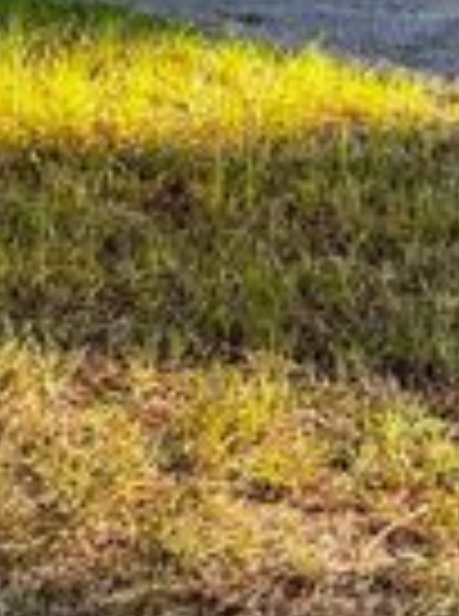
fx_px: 2256
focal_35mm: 127
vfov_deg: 14.3
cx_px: 144
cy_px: -357
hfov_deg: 11.6
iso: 50
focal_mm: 5.7
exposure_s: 1/353
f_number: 1.5
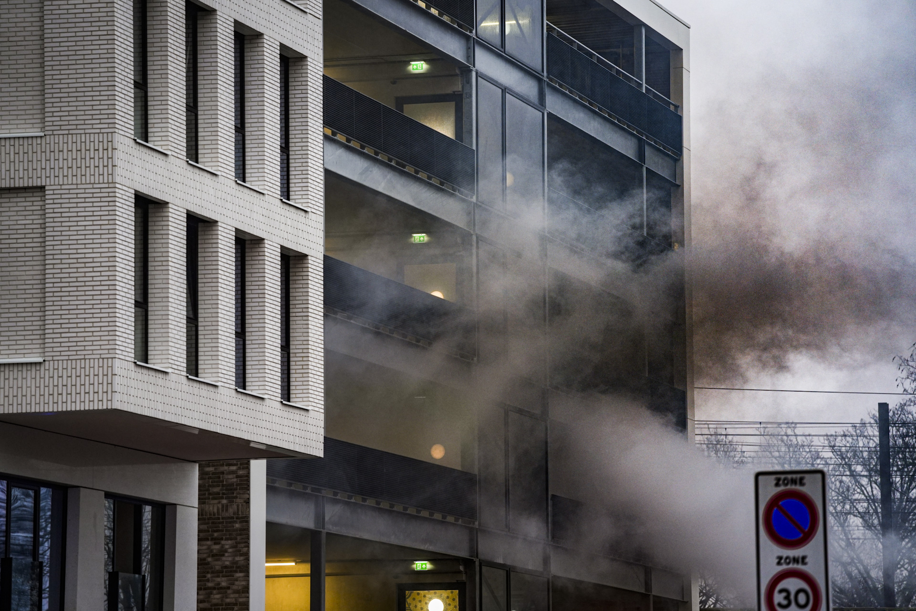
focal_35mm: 159
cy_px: 306
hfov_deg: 12.9
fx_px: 4045
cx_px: 458
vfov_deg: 8.6
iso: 400
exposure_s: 1/200
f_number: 2.8
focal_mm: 159
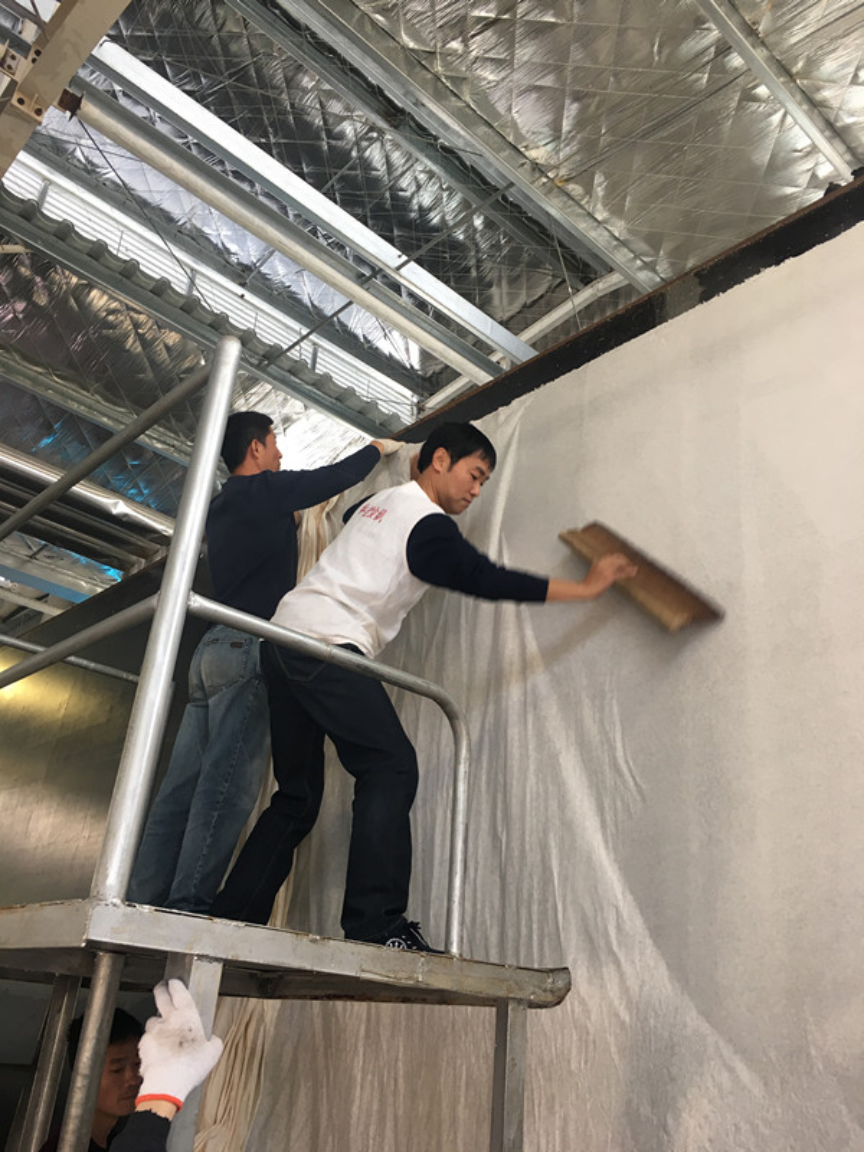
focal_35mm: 29
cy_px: 576
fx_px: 965
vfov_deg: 61.7
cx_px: 432
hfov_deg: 48.2
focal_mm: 4.15
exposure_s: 1/33
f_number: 2.2
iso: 25
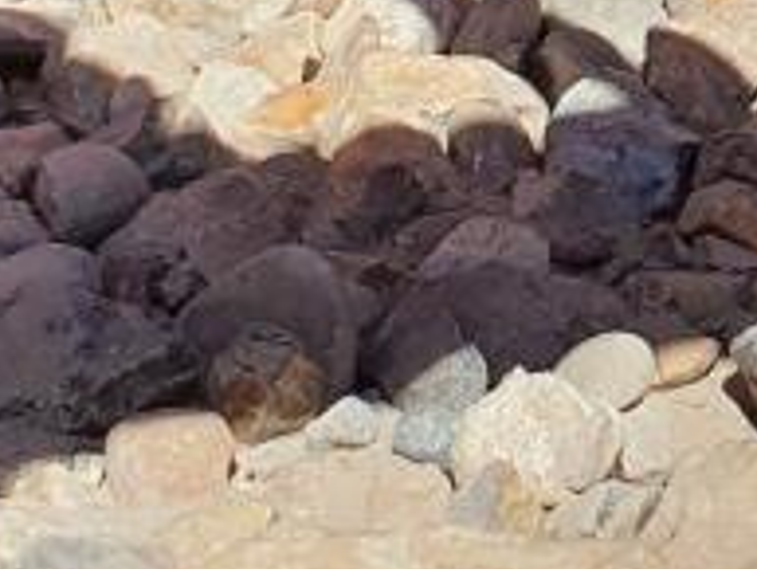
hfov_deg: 13.2
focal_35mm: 138
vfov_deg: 10.4
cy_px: -310
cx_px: 1271
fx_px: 3020
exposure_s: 1/1160
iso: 50
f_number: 2.4
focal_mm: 4.32
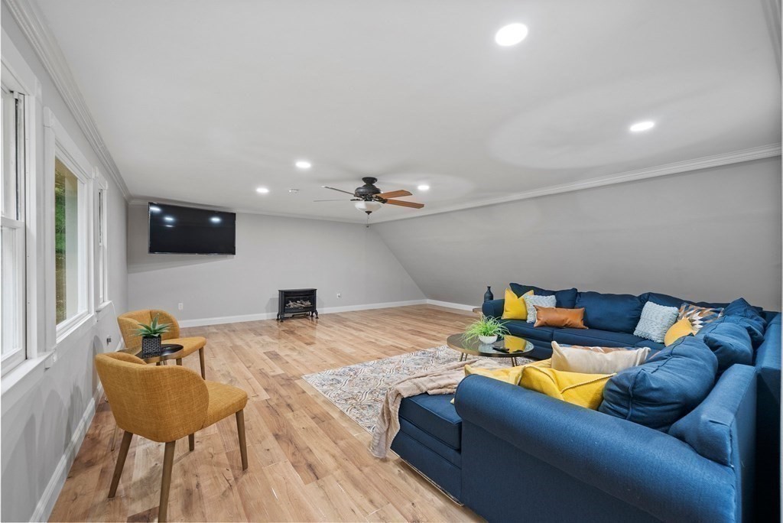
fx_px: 305
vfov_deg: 81.3
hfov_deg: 104.2
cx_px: 392
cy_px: 262
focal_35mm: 14
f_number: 5
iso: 1000
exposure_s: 1/6
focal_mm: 14
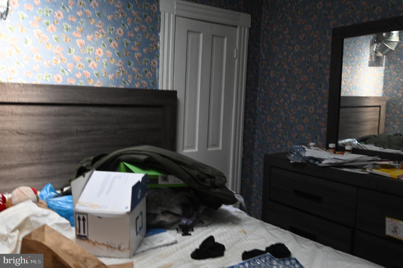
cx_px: 202
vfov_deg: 43.5
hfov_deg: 62.0
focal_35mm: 30
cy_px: 134
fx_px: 336
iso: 250
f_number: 4
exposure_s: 1/60
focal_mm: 30
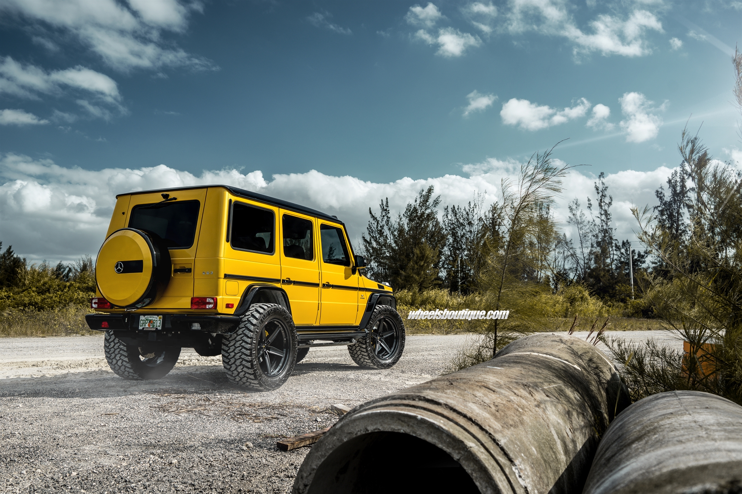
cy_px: 247
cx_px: 371
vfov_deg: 41.1
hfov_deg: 58.7
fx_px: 659
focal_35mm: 32
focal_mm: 32
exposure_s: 1/200
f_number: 5.6
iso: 125
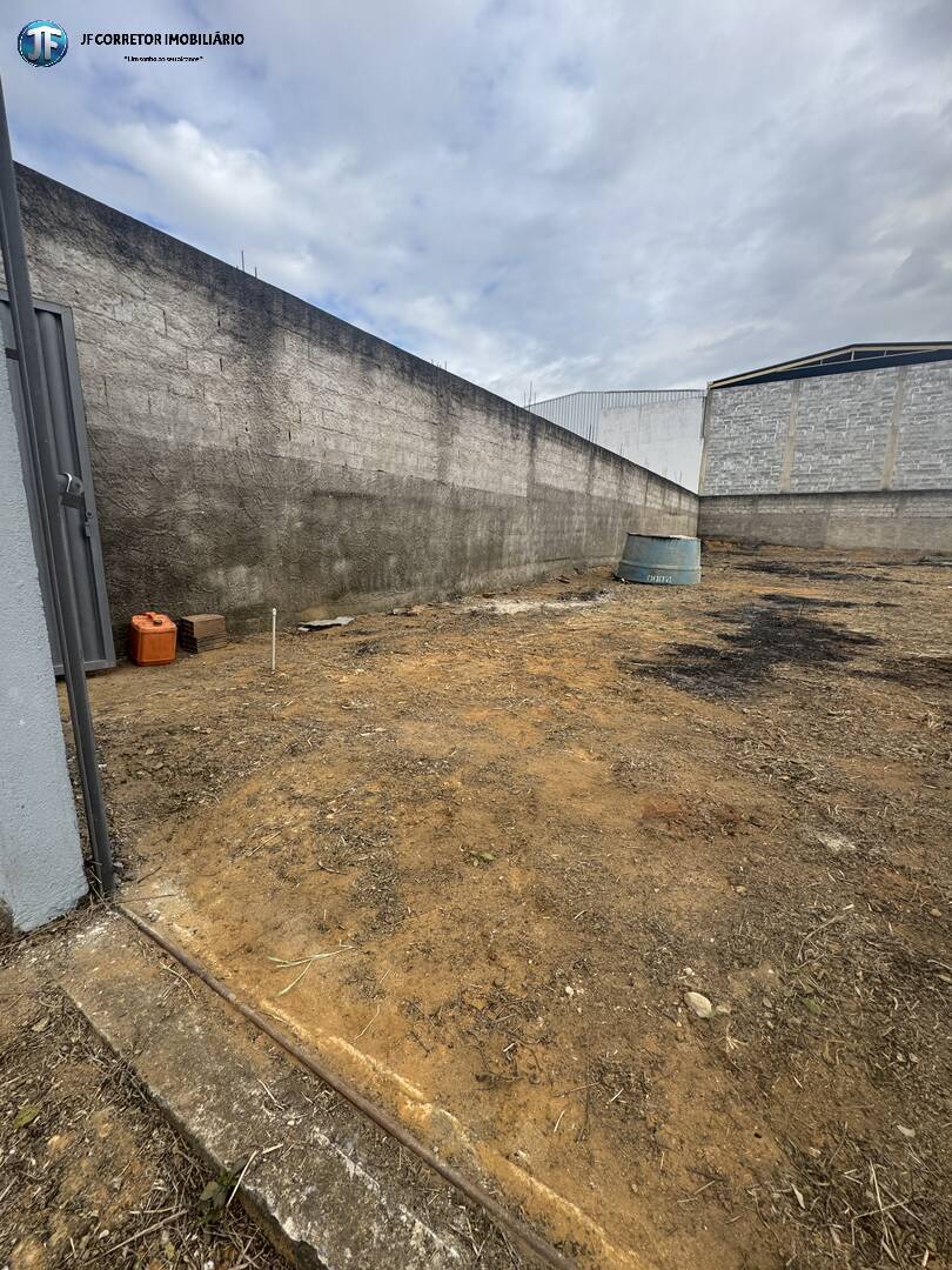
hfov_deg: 85.7
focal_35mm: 14
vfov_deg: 102.1
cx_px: 476
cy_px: 635
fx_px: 513
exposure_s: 1/889
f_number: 2.2
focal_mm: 2.22
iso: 50
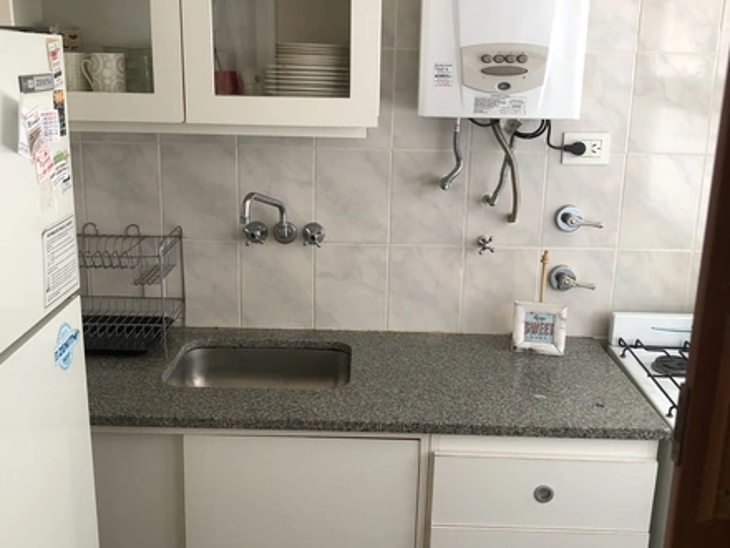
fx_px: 590
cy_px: 274
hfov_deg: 63.4
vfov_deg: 49.7
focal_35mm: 28
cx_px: 365
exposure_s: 1/20
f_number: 1.8
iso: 40
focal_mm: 4
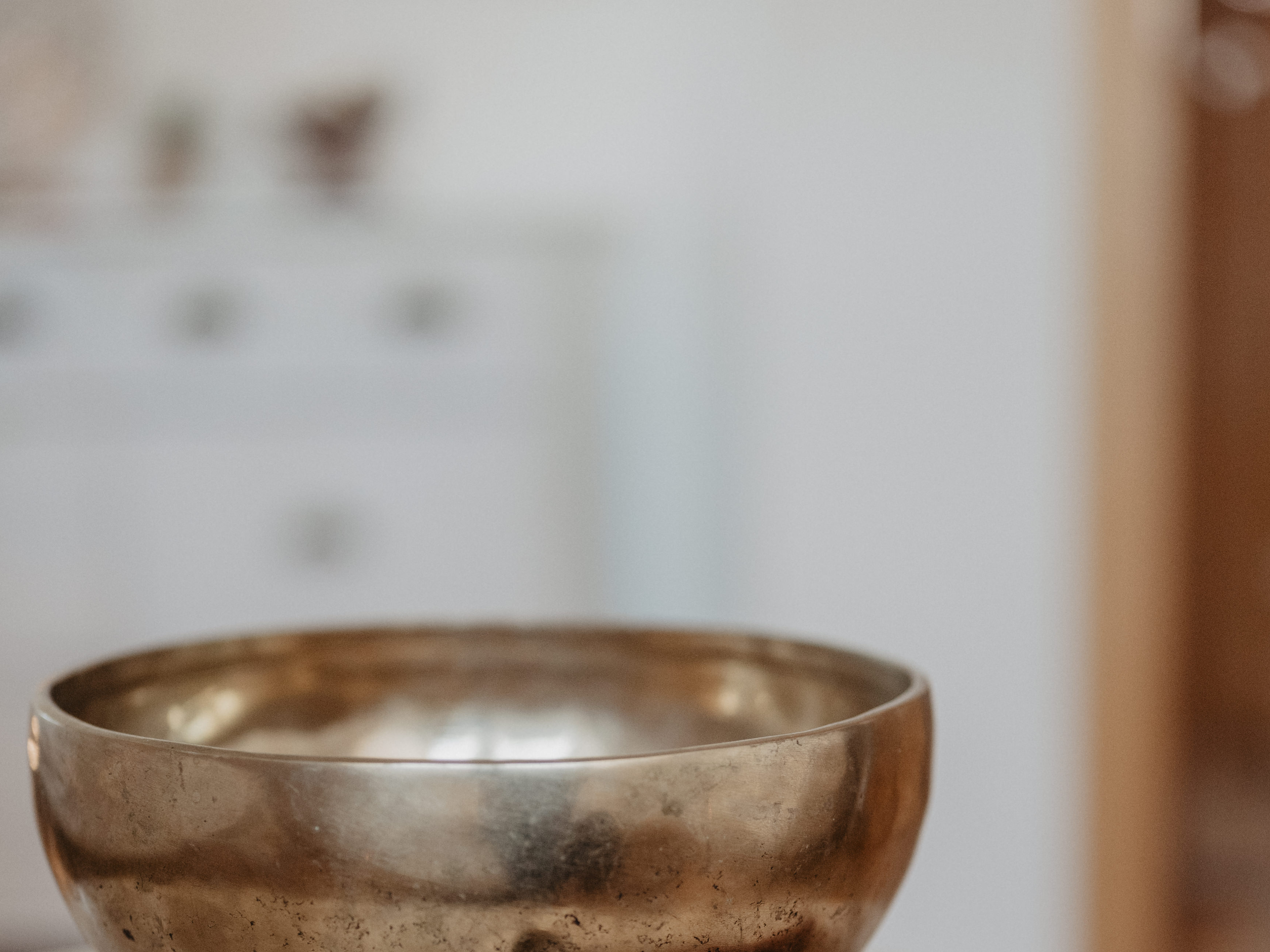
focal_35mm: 82
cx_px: 586
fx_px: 3008
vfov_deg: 17.7
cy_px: 842
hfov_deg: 23.8
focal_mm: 50
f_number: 1.8
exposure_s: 1/320
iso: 1000
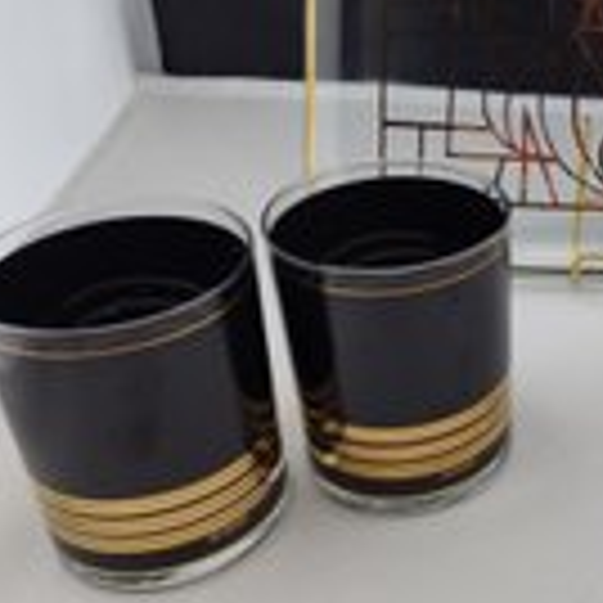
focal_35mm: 52
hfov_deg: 29.7
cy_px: 286
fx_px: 1025
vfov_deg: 32.8
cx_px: 655
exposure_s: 1/226
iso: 12
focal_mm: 6.4
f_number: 1.8
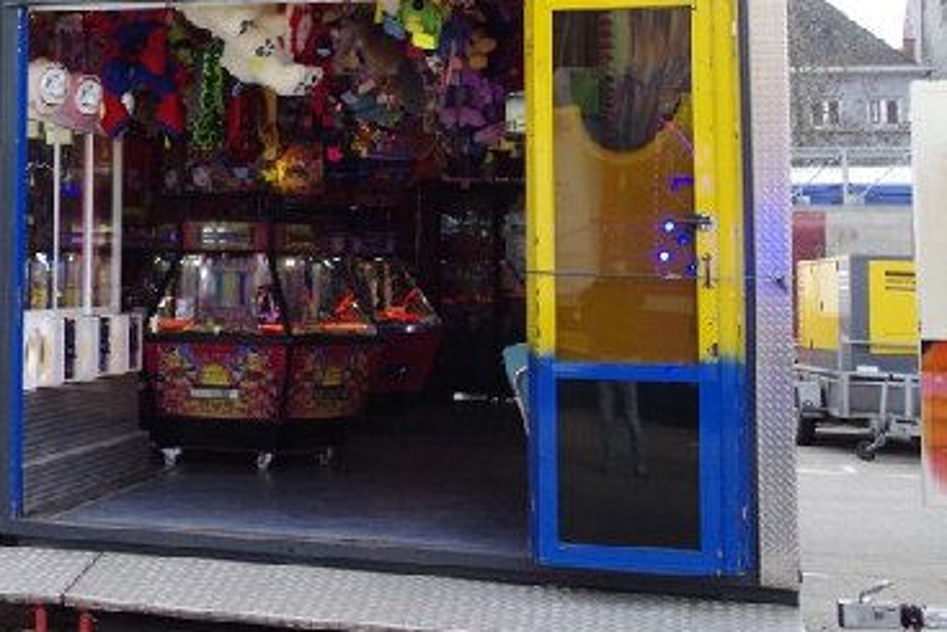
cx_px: -23
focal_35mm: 72
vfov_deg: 18.7
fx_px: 1895
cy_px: 85
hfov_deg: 26.4
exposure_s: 1/200
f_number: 7.1
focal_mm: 22
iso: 800
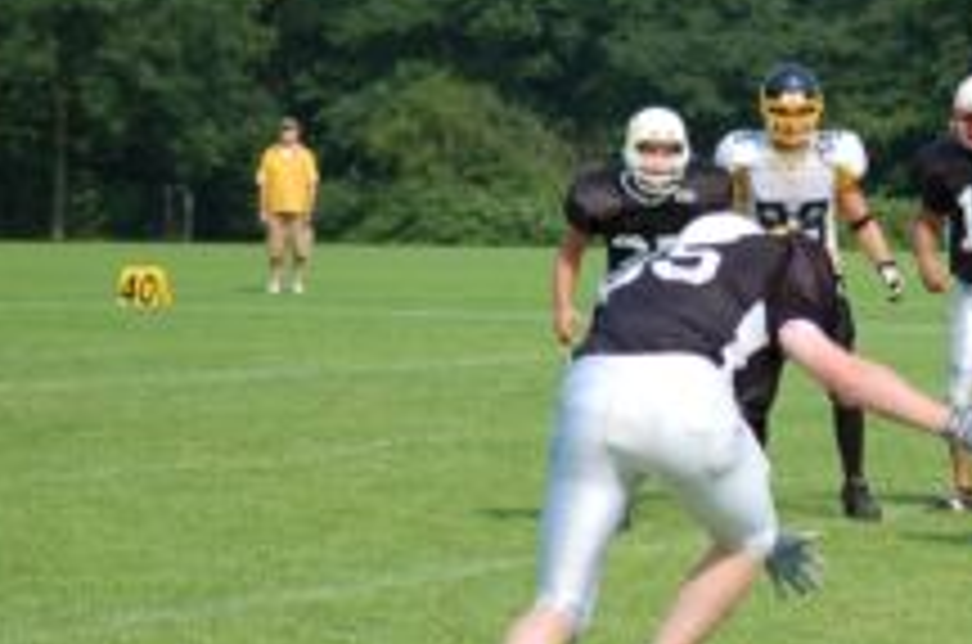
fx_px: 5927
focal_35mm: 220
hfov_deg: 9.3
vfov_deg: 6.2
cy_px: 464
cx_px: 979
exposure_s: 1/1250
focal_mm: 70
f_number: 5
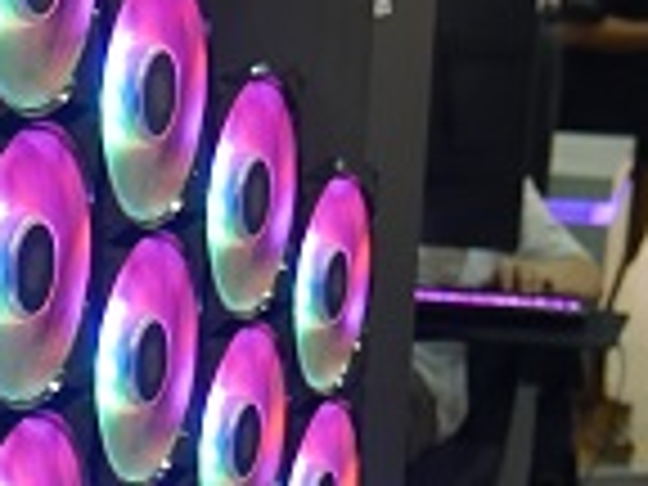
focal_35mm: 140
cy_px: 693
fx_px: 2621
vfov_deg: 10.3
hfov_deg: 13.7
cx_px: -144
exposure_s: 1/60
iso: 640
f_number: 3.5
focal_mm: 14
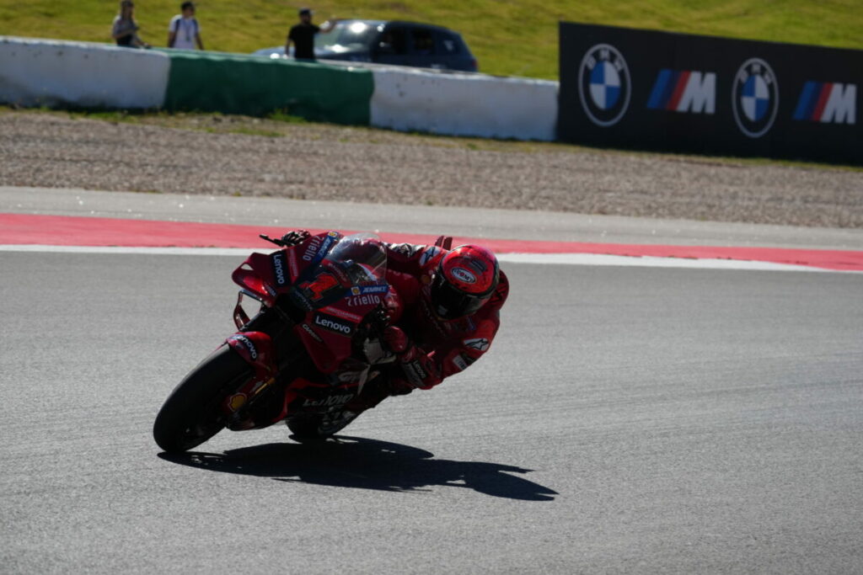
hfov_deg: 10.3
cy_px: 288
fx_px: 4795
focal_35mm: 200
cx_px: 432
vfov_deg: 6.9
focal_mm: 200
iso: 640
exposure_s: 1/2500
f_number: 8
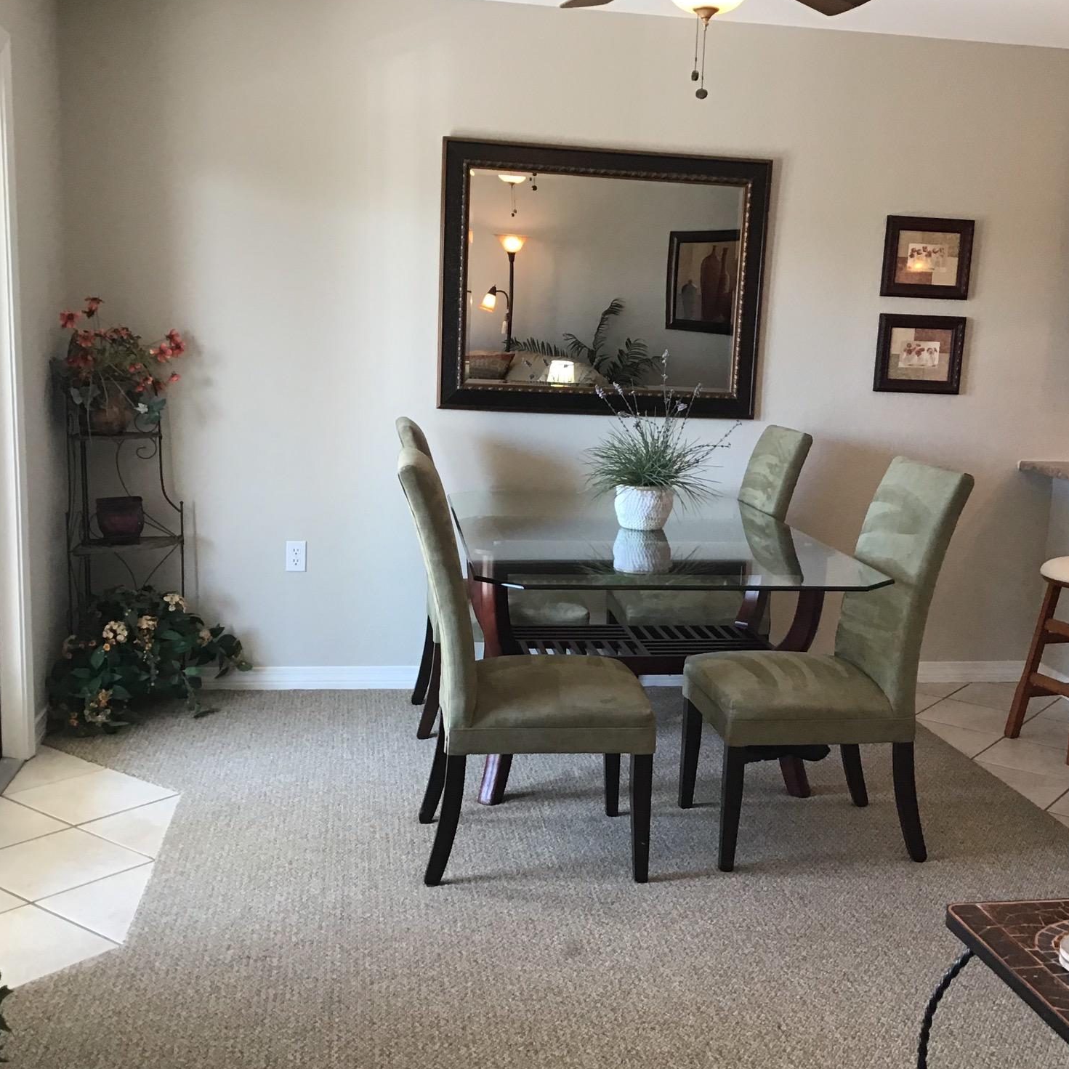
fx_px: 1328
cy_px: 546
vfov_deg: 43.9
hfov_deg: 43.8
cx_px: 600
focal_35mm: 38
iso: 32
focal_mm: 3.3
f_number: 2.4
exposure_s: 1/30
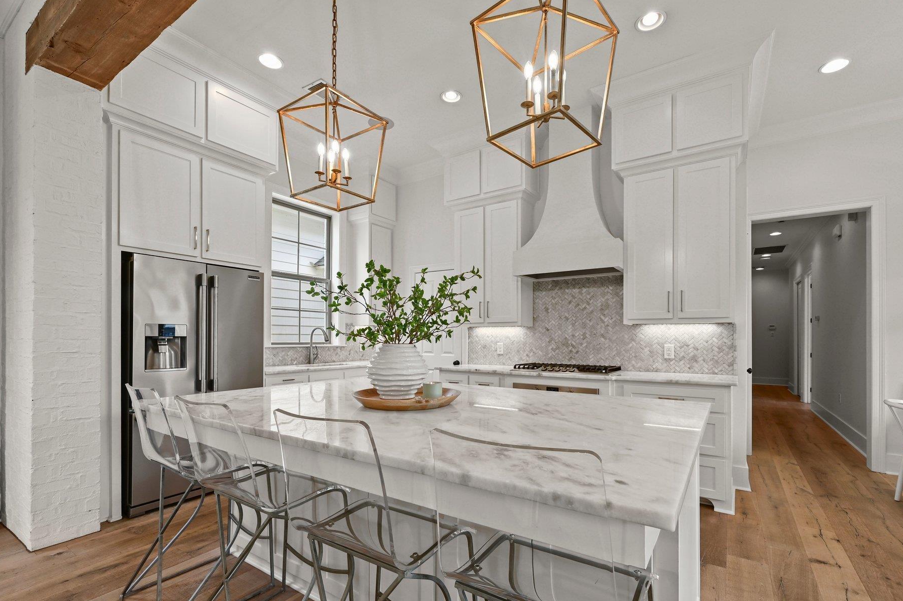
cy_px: 339
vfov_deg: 73.3
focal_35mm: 16
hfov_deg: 96.7
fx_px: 401
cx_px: 474
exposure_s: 1/6
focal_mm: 14
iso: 200
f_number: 10
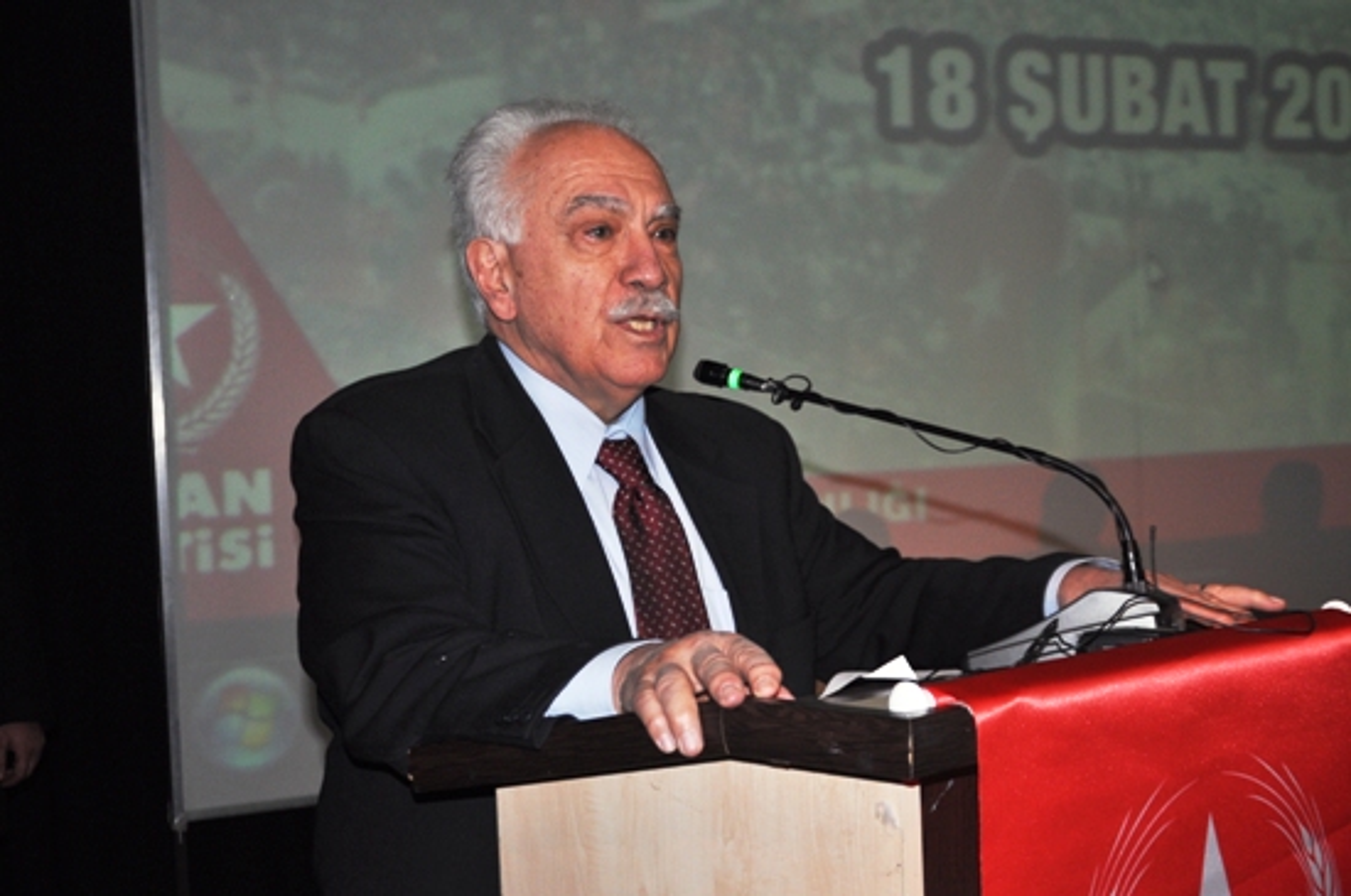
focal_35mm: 52
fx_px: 1967
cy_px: 448
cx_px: 676
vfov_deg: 25.7
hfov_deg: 37.9
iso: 640
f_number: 4.5
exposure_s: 1/60
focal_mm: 35
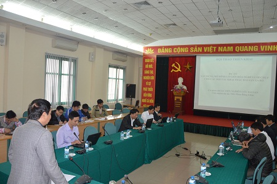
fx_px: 208
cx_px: 138
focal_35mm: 27
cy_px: 92
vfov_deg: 47.8
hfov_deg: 67.4
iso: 400
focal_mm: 18
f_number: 4
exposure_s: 1/60
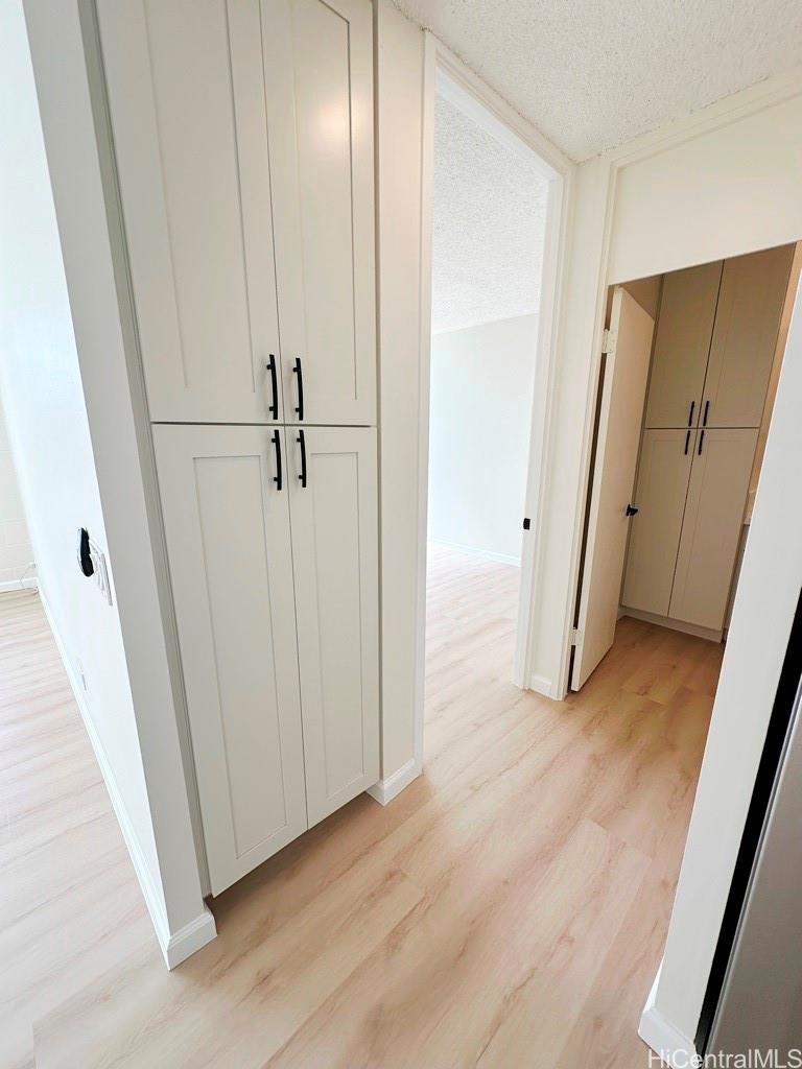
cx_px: 401
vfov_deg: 102.1
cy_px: 534
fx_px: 432
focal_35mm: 14
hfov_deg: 85.7
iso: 40
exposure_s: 1/182
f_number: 2.2
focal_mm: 2.22
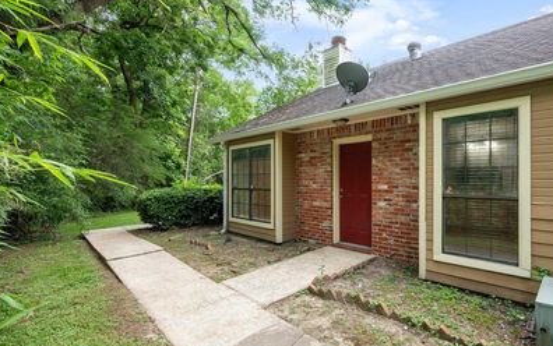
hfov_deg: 89.5
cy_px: 164
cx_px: 341
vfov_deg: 65.0
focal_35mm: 18
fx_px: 271
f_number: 10
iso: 320
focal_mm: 14
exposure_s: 1/80
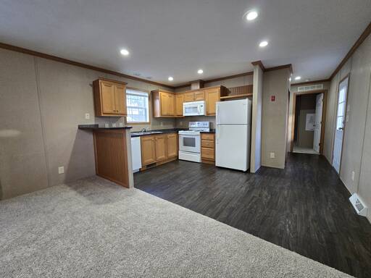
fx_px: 139
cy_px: 139
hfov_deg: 106.2
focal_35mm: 13
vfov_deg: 89.9
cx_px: 186
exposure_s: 1/60
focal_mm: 2.2
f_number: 2.2
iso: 320
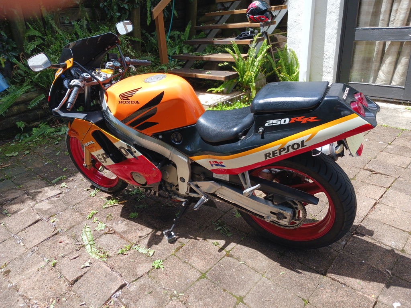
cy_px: 154
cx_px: 206
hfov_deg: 65.3
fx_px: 321
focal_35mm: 27
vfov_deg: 51.4
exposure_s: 1/156
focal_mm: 4
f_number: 1.8
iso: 20
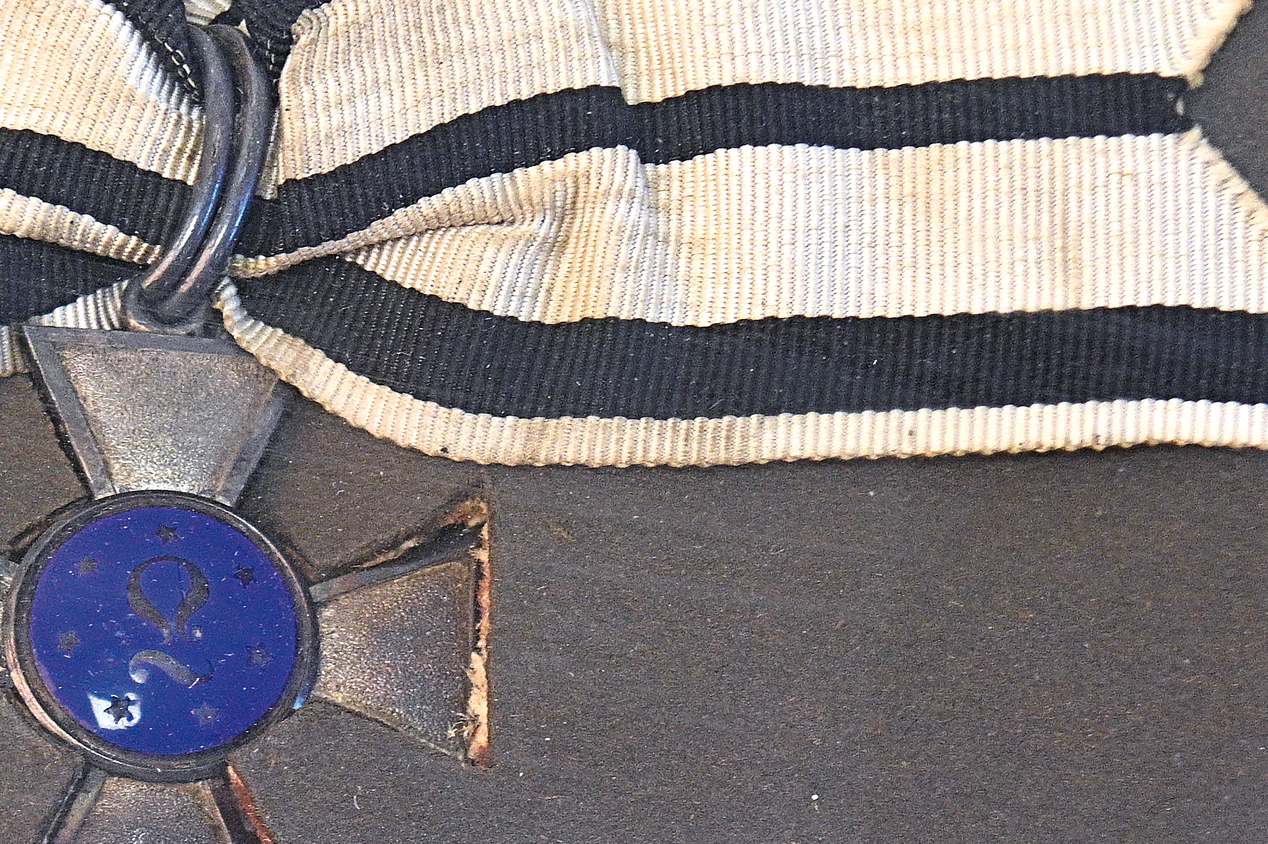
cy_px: 310
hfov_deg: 9.0
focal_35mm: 229
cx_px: 219
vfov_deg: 6.0
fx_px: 8062
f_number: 5.6
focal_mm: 60
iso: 500
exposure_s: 1/80
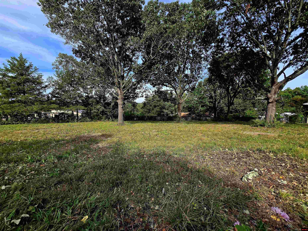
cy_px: 116
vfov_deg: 89.9
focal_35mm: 13
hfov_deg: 106.2
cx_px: 154
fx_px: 116
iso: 50
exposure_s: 1/1111
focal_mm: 2.2
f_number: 2.2
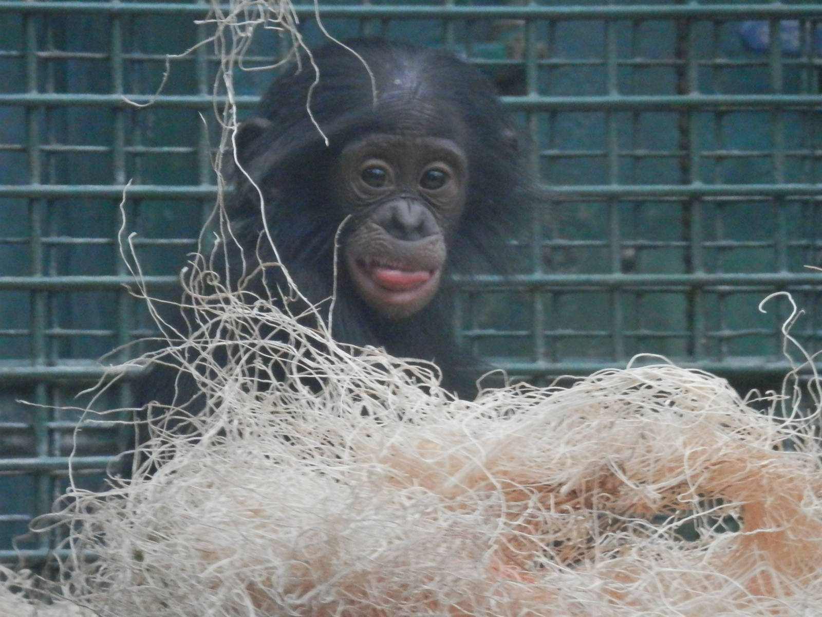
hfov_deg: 4.0
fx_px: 11873
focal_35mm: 500
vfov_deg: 3.0
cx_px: 411
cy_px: 308
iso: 800
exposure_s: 1/15
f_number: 6.9
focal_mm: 90
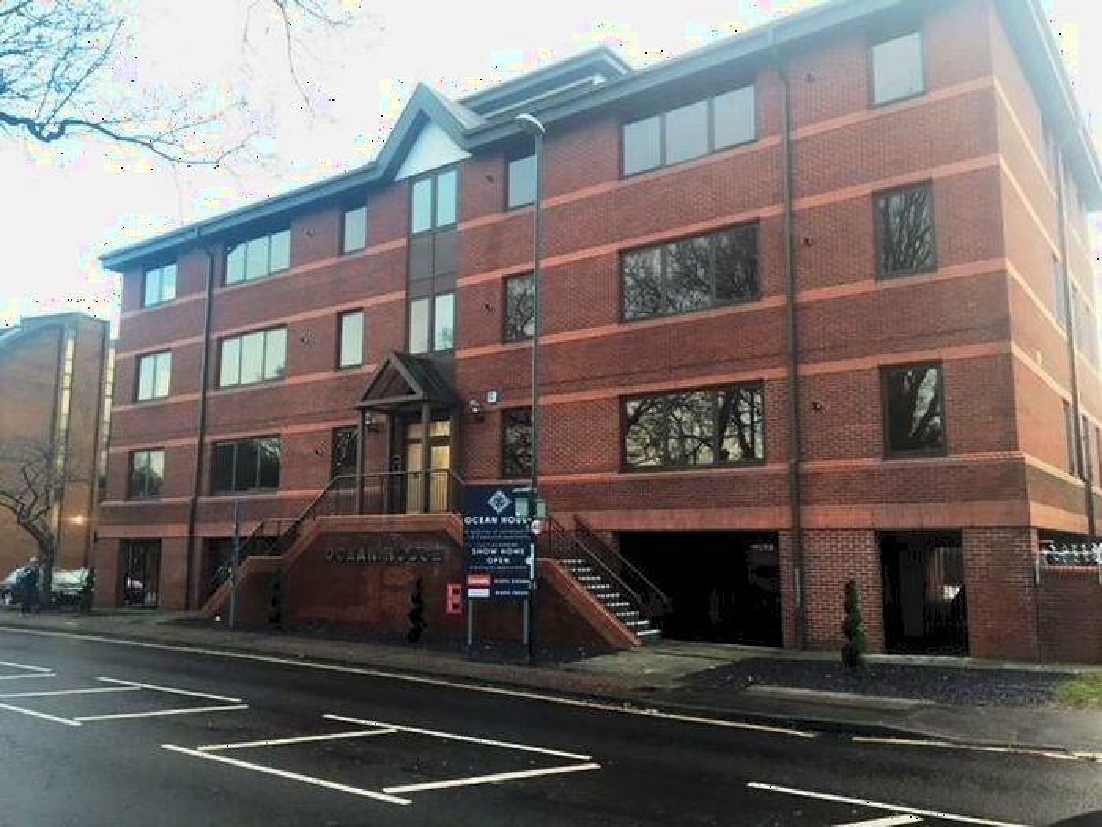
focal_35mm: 29
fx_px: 923
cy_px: 414
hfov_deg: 61.7
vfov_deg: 48.2
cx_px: 551
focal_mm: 4.15
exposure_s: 1/33
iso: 25
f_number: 2.2
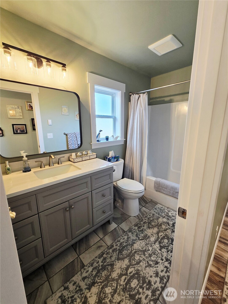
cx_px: 114
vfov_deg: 106.2
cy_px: 152
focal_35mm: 13
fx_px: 114
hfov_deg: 89.9
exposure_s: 1/60.2
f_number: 2.2
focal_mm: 2.2
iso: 100
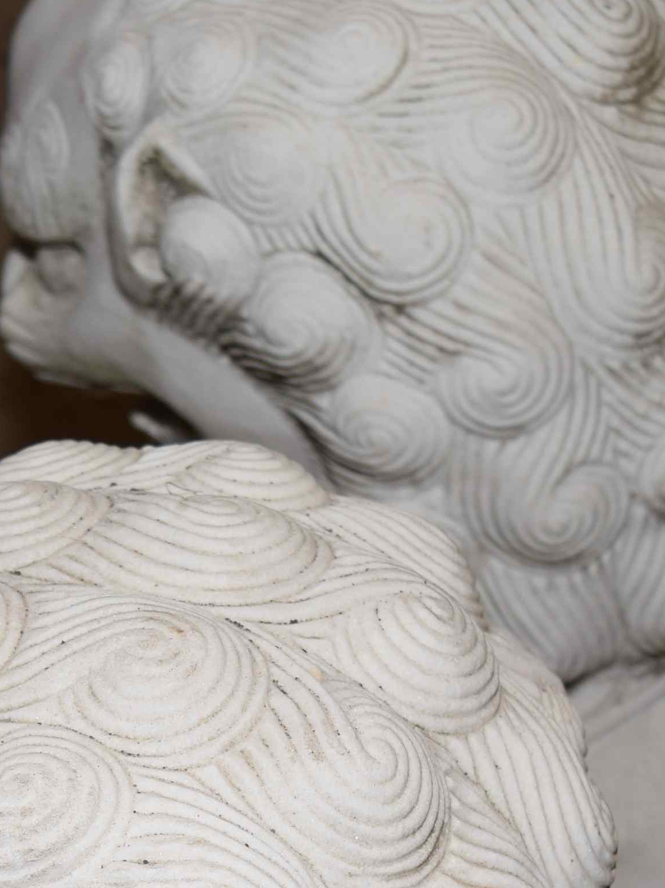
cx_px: -131
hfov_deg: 12.3
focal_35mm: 118
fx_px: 3020
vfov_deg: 16.3
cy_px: 935
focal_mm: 21
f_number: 4.5
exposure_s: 1/80
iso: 160
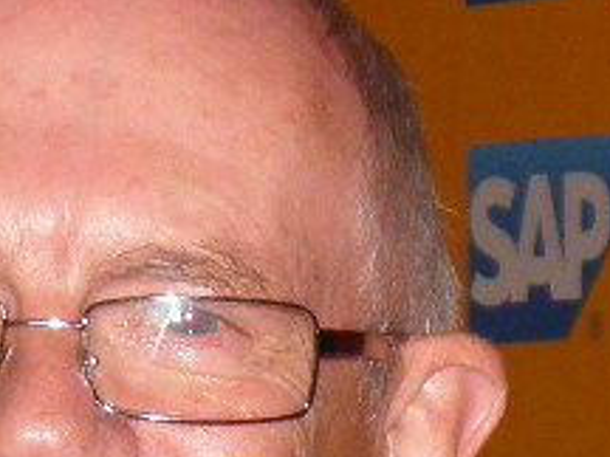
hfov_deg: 4.3
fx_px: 8088
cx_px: 85
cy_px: 714
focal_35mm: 459
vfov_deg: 3.2
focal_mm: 11.2
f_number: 3.8
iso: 100
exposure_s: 1/80
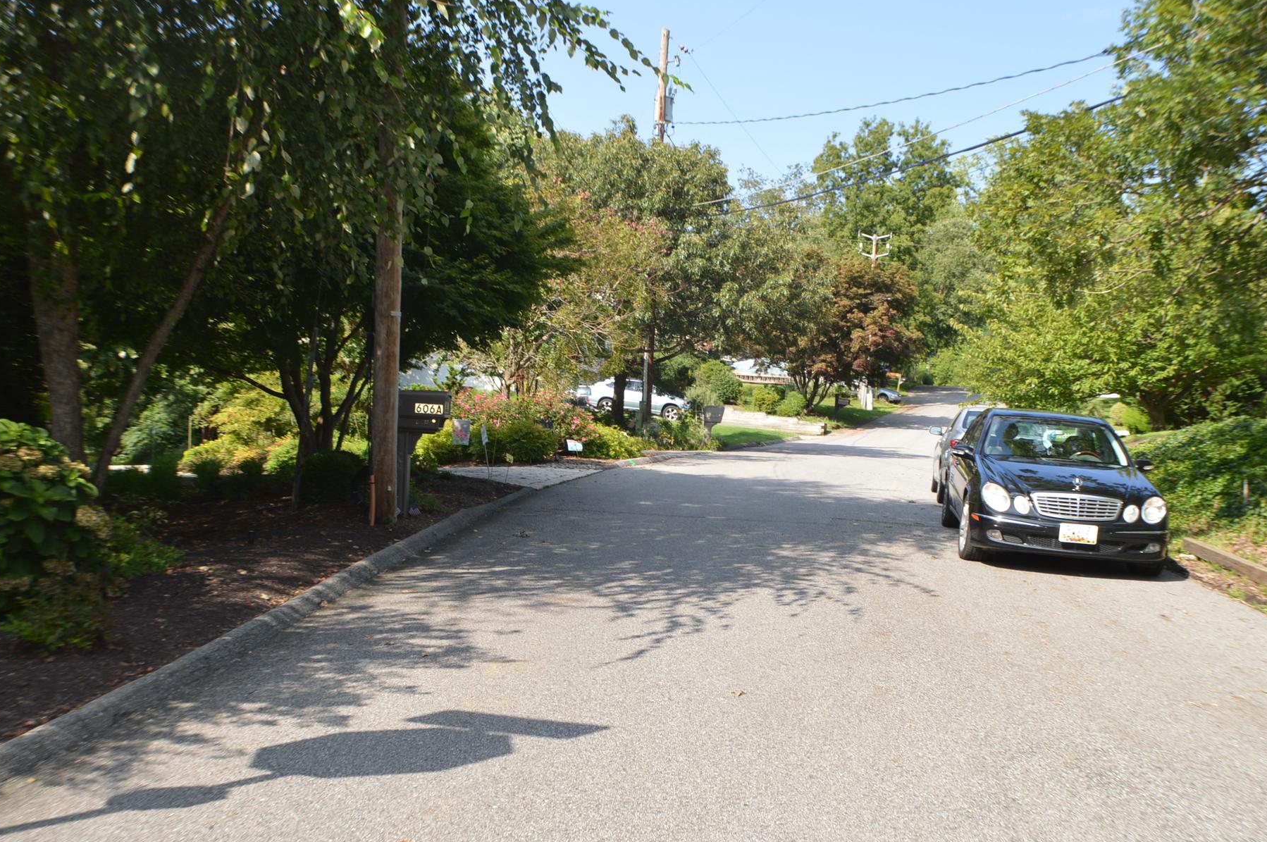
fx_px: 1442
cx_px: 666
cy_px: 454
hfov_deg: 47.4
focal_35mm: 41
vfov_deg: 32.5
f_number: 4.5
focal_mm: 24
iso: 100
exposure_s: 1/200
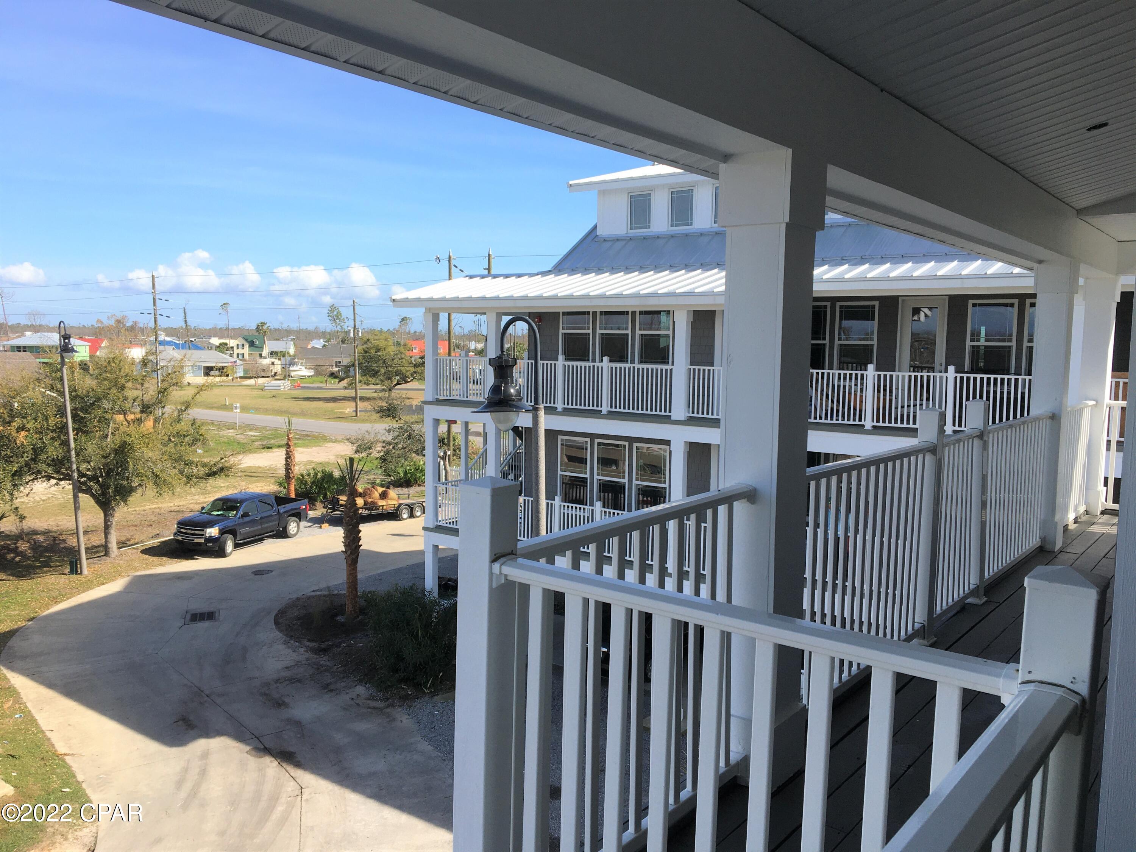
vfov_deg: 48.2
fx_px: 952
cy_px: 426
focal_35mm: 29
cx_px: 568
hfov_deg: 61.7
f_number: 2.2
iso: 25
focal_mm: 4.15
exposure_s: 1/1202
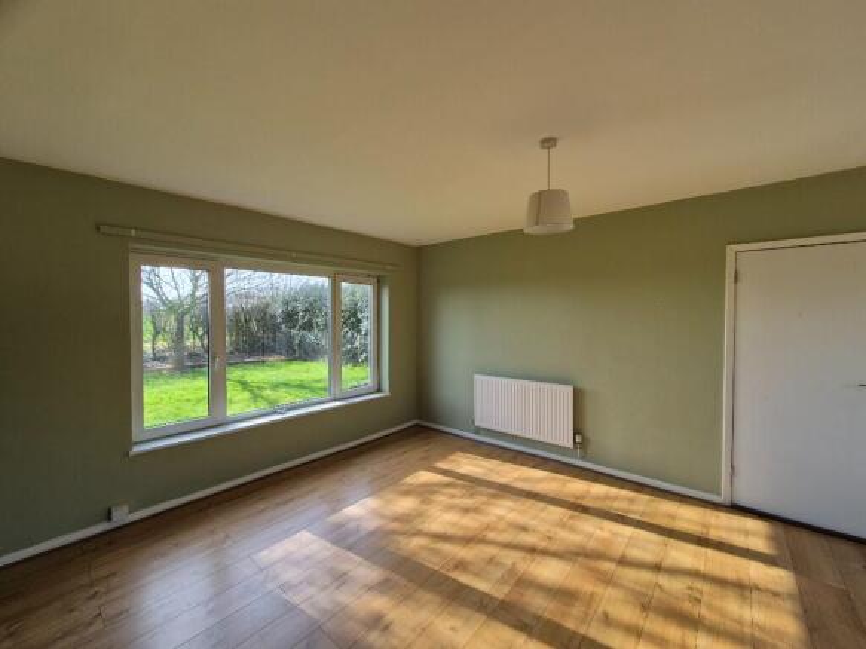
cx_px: 433
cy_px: 324
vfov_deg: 89.9
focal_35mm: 13
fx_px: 325
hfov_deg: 106.2
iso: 50
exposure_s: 1/207
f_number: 2.2
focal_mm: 2.2
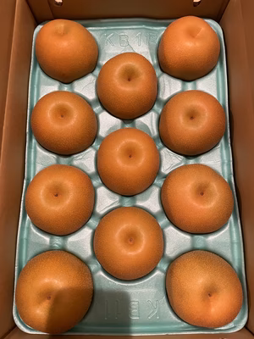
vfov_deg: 67.3
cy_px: 170
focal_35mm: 26
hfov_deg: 53.1
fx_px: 254
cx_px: 127
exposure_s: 1/51
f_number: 1.6
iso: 500
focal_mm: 4.2
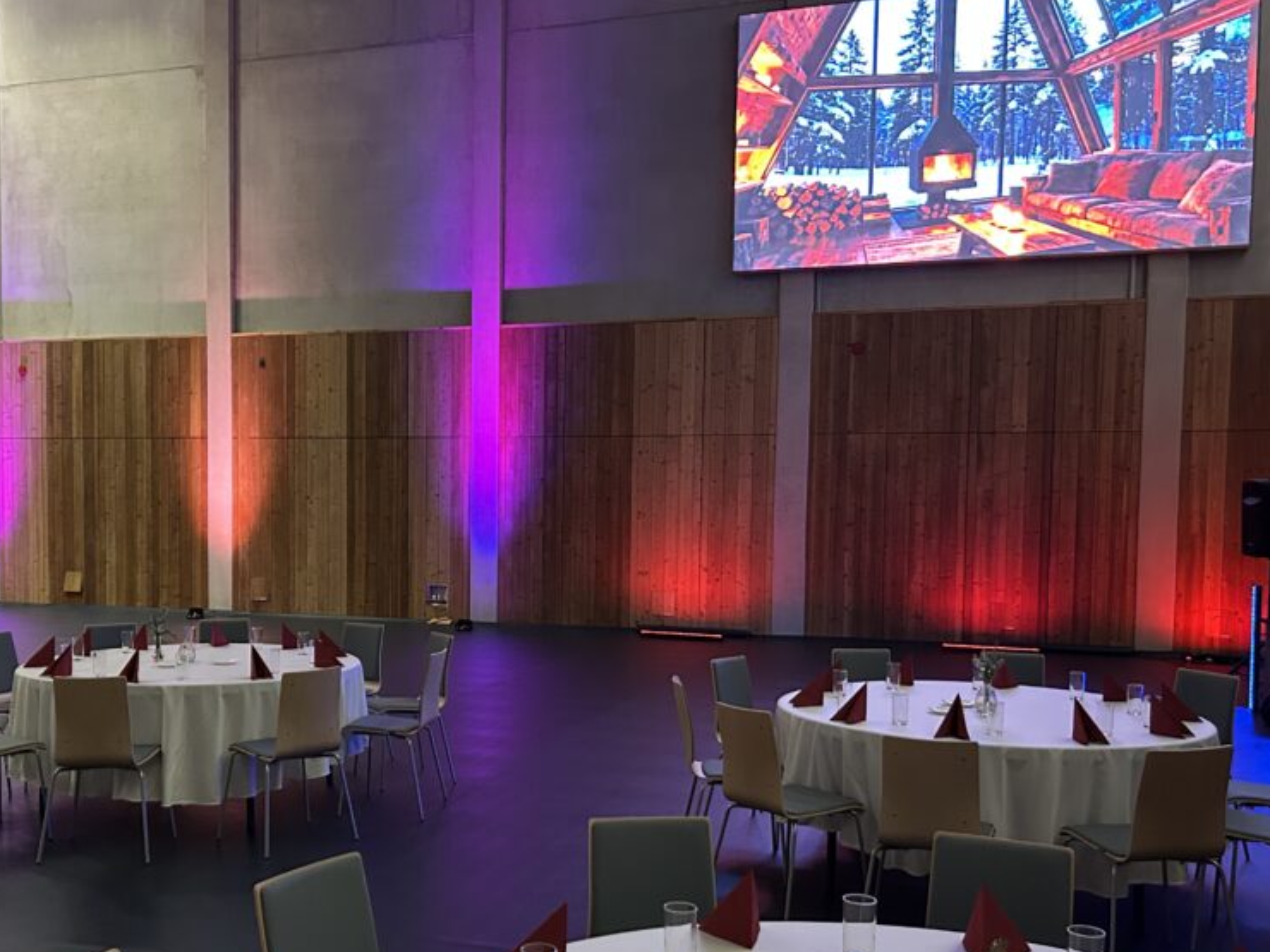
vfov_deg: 39.5
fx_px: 1321
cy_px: 563
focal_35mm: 36
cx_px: 513
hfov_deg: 51.0
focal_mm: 5.7
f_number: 1.5
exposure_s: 1/40
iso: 500
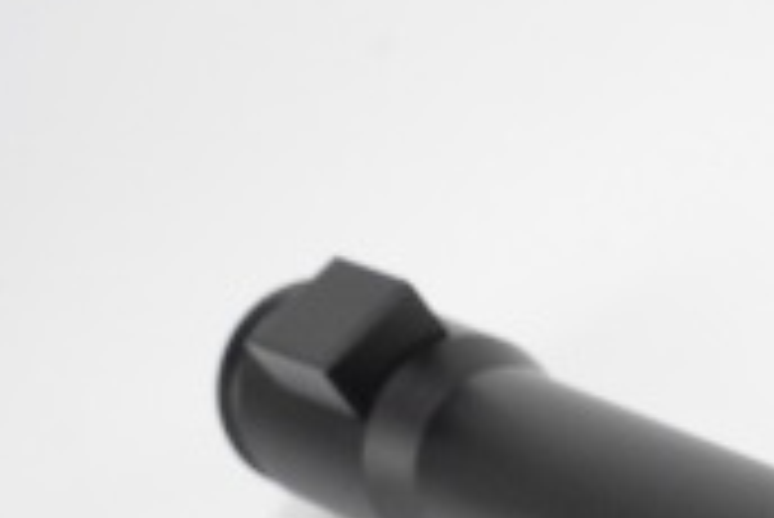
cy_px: 802
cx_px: 1305
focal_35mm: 130
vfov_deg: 10.2
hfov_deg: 14.3
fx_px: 2797
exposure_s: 1/125
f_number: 11
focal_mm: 35
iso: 2000
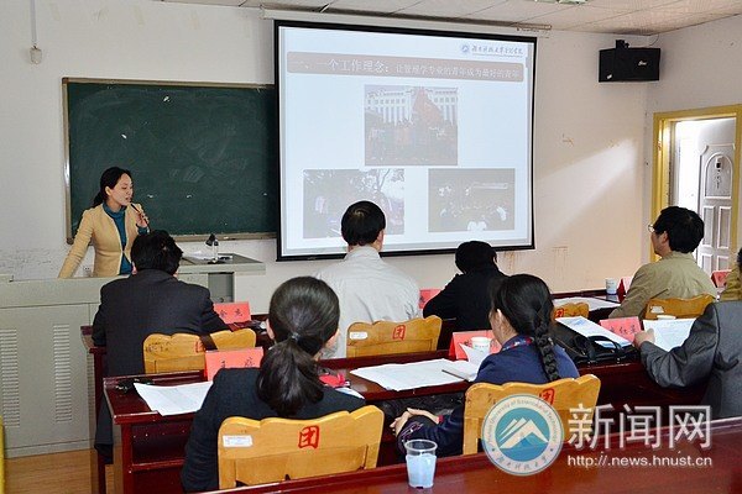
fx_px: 742
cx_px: 371
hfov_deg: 53.1
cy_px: 247
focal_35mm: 36
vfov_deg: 36.9
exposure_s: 1/60
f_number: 4
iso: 1250
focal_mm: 24
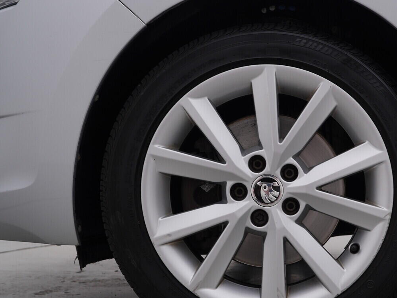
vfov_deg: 29.0
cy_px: 188
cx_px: 280
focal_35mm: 50
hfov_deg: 37.6
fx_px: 574
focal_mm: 24
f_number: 5
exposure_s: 1/125
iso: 125
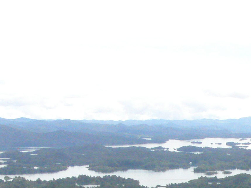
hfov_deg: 17.9
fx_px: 761
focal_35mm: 105
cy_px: 272
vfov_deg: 13.4
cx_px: 296
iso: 400
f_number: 8
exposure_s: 1/500
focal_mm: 7.4
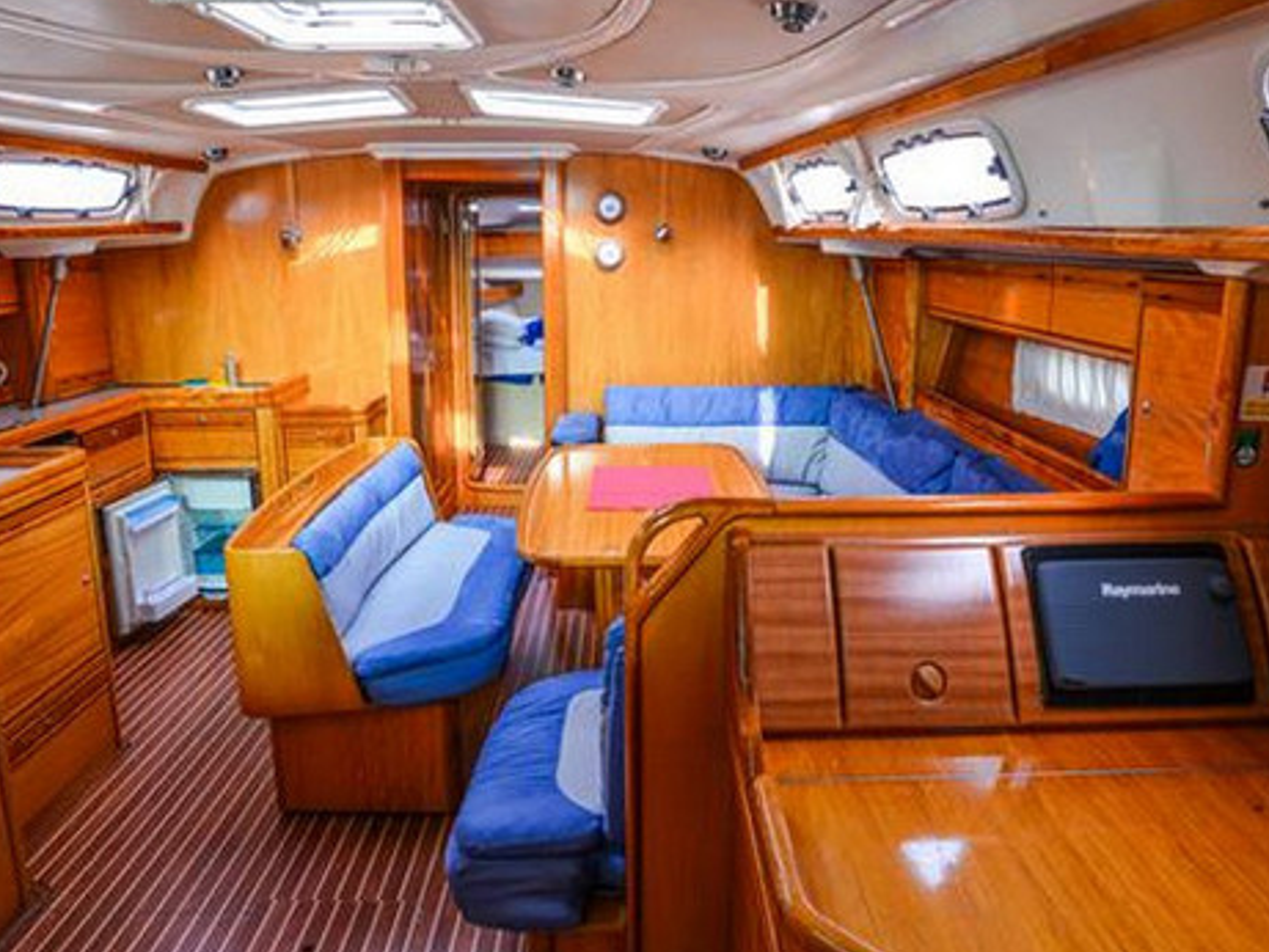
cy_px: 398
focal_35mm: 22
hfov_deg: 76.4
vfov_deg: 60.8
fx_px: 807
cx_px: 641
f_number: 4.5
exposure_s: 1/80
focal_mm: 17
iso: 800
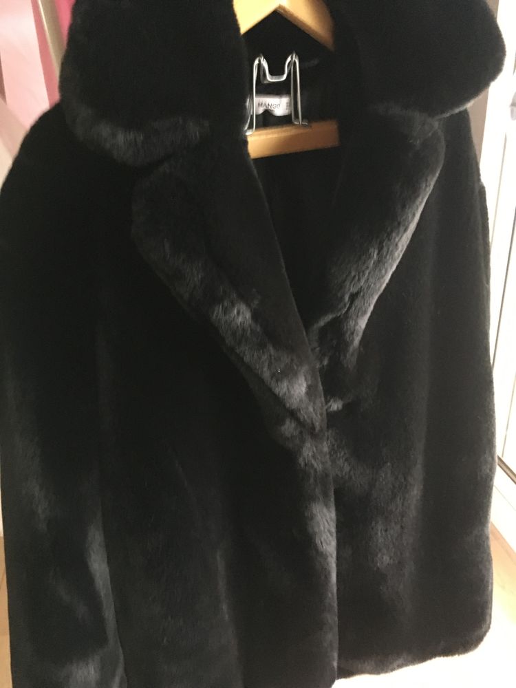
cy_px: 344
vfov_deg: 61.7
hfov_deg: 48.2
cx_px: 258
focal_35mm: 29
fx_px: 576
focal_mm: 4.15
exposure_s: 1/17
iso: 500
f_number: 2.2
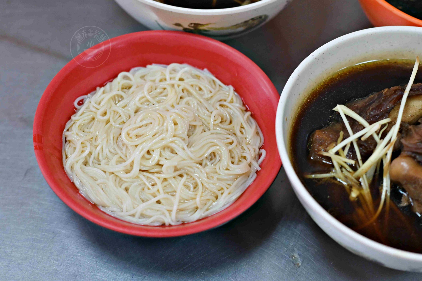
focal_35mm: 75
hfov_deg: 27.0
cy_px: 140
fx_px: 879
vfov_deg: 18.2
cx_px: 211
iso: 720
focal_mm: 50
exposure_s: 1/200
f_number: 3.2
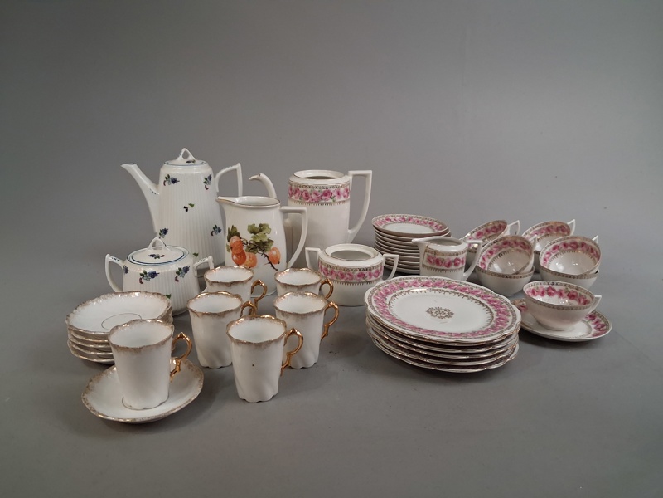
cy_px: 249
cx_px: 332
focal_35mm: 27
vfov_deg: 51.4
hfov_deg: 65.3
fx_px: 517
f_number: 1.8
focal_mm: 4
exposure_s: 1/100
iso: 320
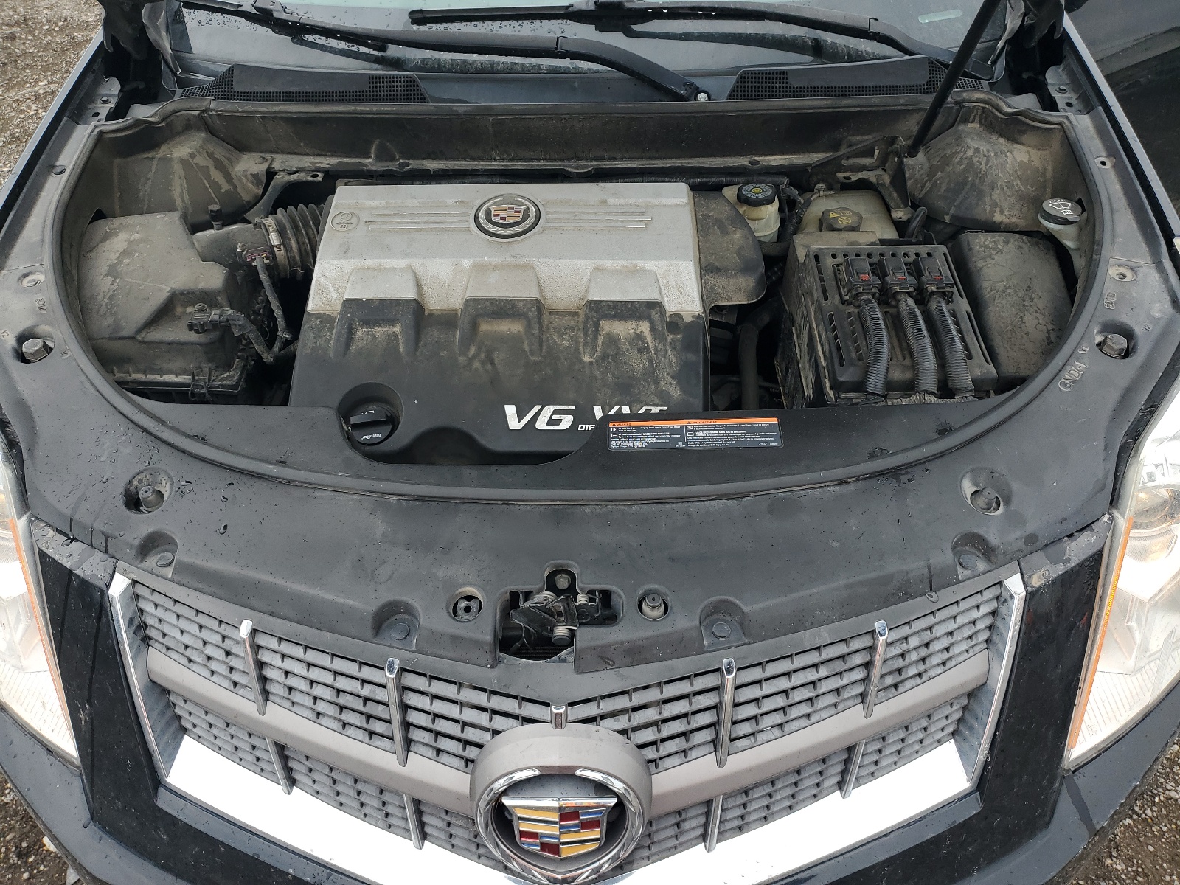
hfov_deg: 67.3
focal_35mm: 26
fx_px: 886
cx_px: 590
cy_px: 442
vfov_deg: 53.1
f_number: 1.5
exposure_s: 1/263
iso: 50
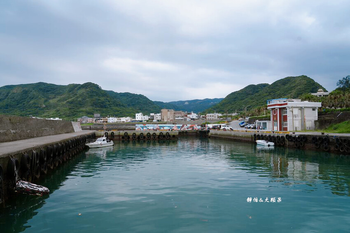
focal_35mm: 25
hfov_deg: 71.5
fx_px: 243
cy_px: 116
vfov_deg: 51.2
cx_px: 175
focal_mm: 25
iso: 320
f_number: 8
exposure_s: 1/250
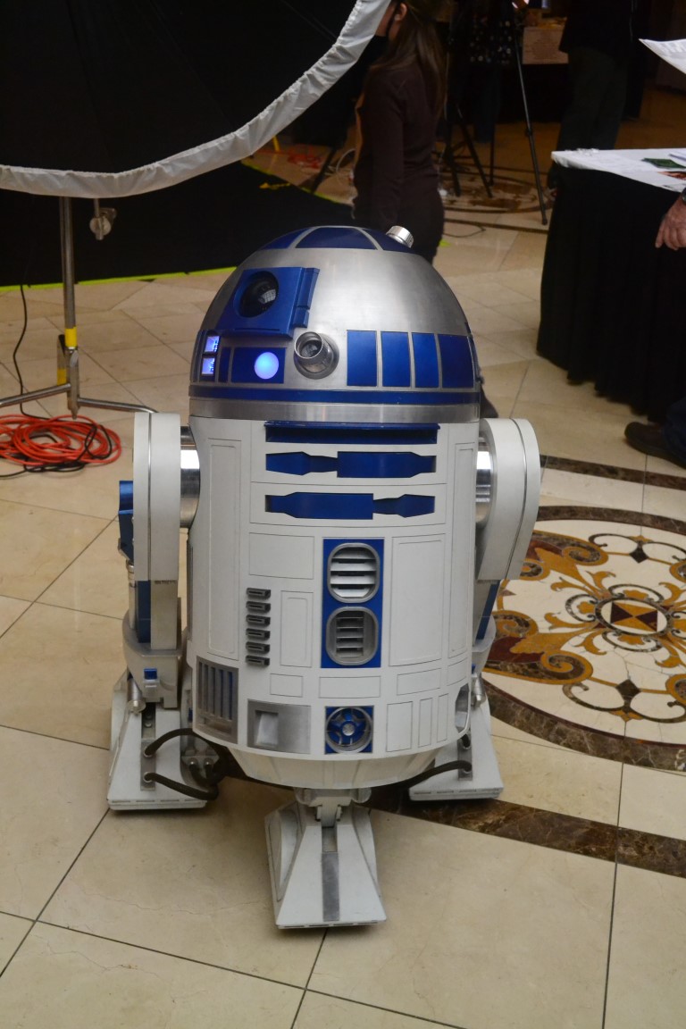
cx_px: 343
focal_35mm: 44
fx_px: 1243
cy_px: 514
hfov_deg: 30.8
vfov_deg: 45.0
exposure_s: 1/160
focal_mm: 29
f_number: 6.3
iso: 3200
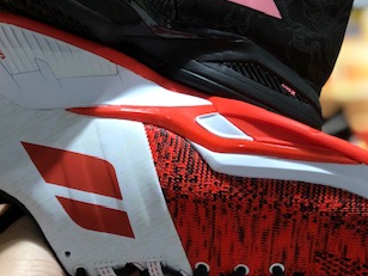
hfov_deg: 18.2
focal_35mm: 108
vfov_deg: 13.7
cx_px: 204
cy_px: 110
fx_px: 1148
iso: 125
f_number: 2.4
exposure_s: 1/33
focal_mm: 6
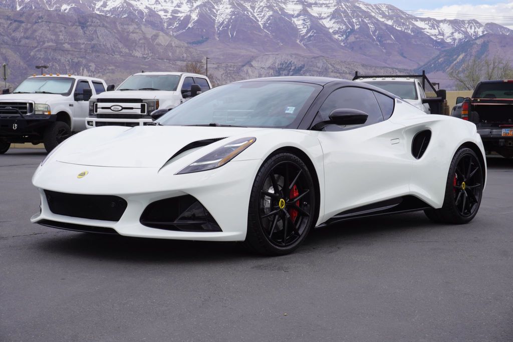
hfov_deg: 35.0
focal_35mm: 57
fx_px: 813
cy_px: 171
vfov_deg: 23.8
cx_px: 256
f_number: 10
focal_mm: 38
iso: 100
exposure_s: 1/100
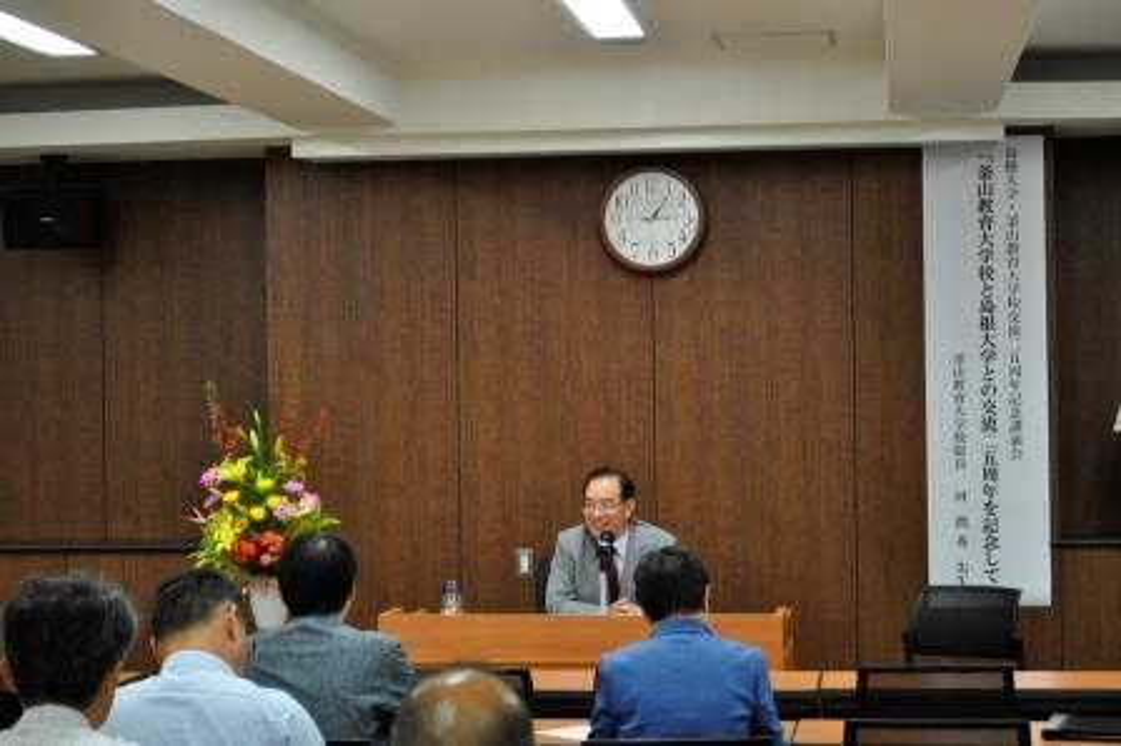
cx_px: 560
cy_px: 373
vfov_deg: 16.5
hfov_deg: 24.6
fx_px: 2567
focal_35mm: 82
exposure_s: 1/40
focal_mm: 55
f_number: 5.6
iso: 800
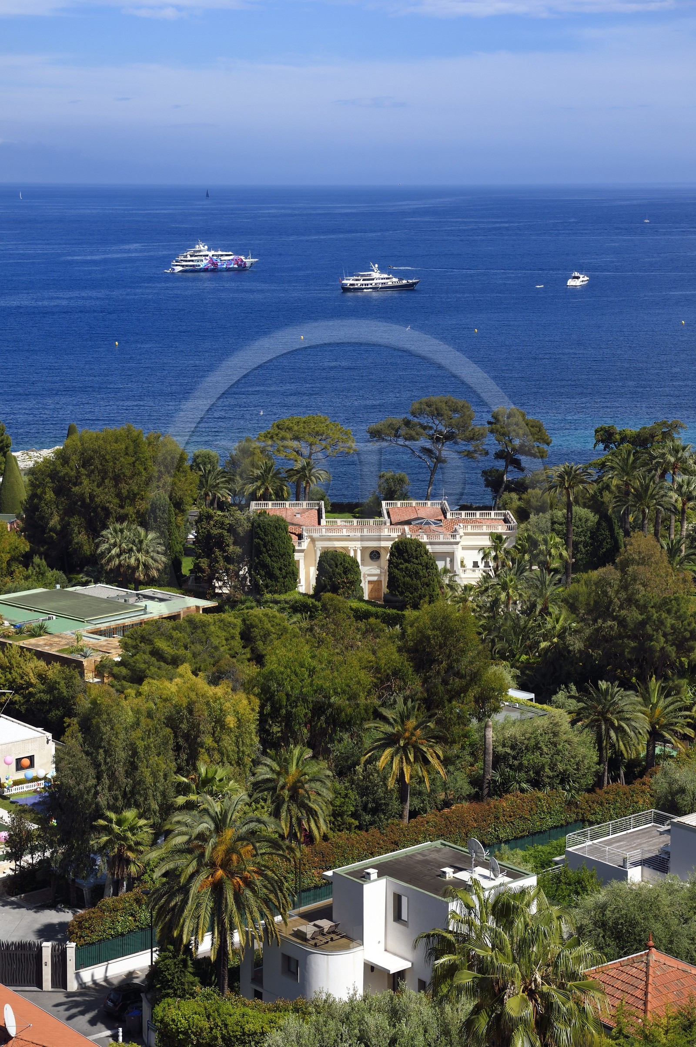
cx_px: 348
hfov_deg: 19.4
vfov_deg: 28.9
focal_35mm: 70
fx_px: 2033
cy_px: 524
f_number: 9
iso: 200
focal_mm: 70
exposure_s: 1/400
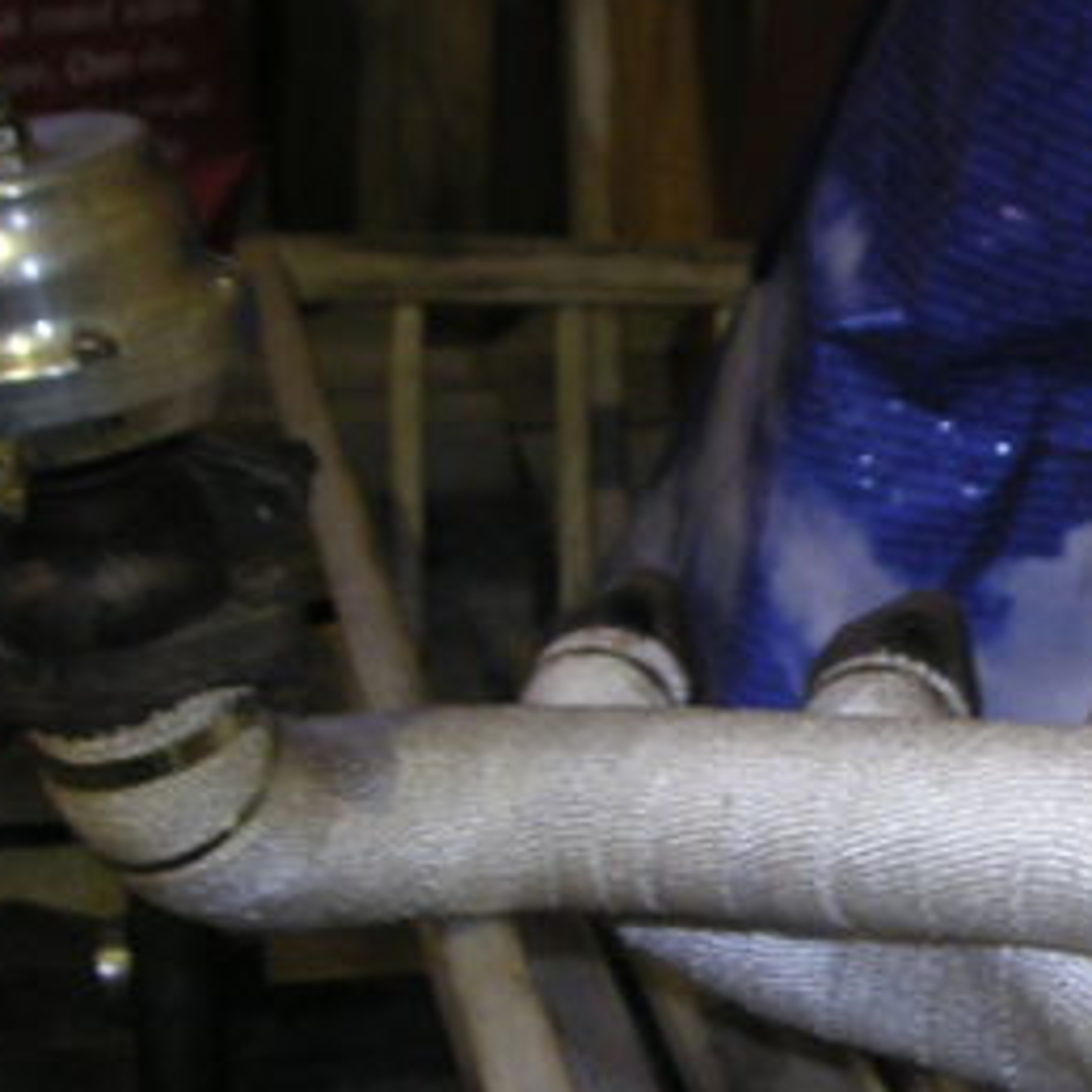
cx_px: 1084
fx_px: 2962
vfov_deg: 20.8
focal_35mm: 83
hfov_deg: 20.3
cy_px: 691
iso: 100
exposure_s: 1/4
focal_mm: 6
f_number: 2.8
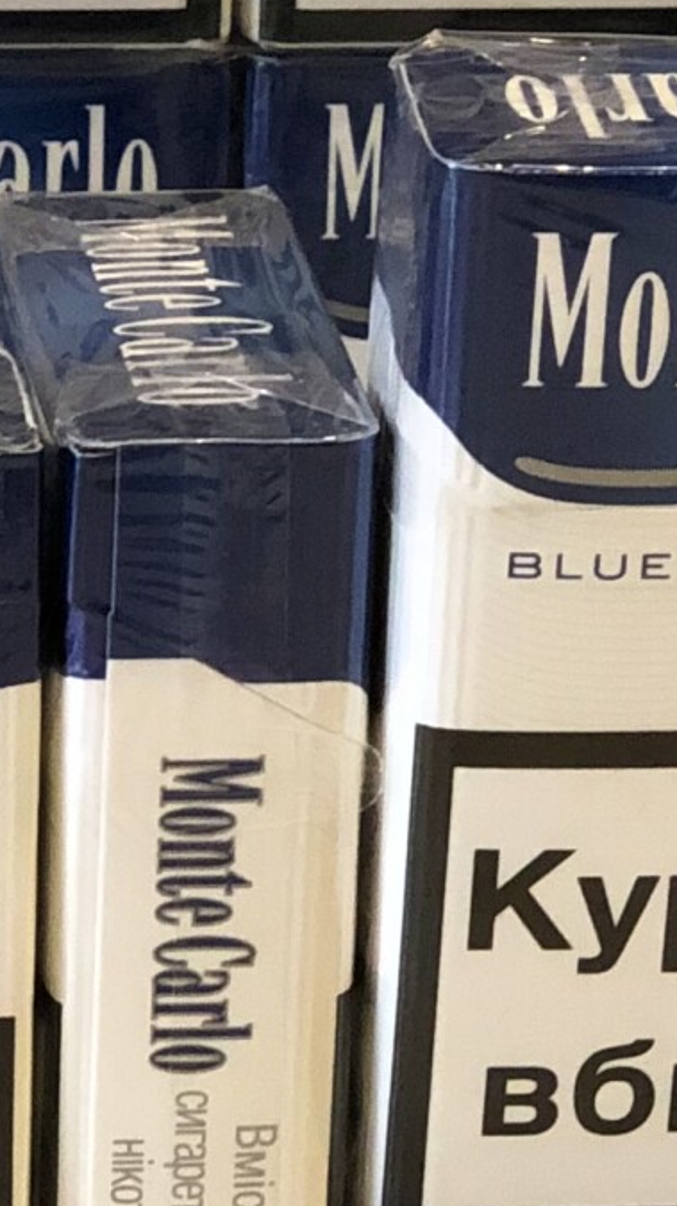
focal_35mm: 215
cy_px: 373
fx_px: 6871
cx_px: 359
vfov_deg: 10.0
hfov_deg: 5.6
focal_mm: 6
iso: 125
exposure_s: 1/30
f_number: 2.4
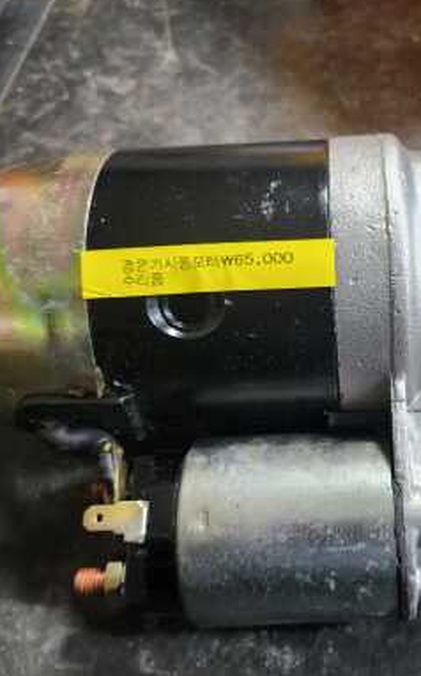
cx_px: 348
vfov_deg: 54.0
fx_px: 662
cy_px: 346
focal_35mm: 36
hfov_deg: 34.0
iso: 640
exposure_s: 1/60
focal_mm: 5
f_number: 1.8
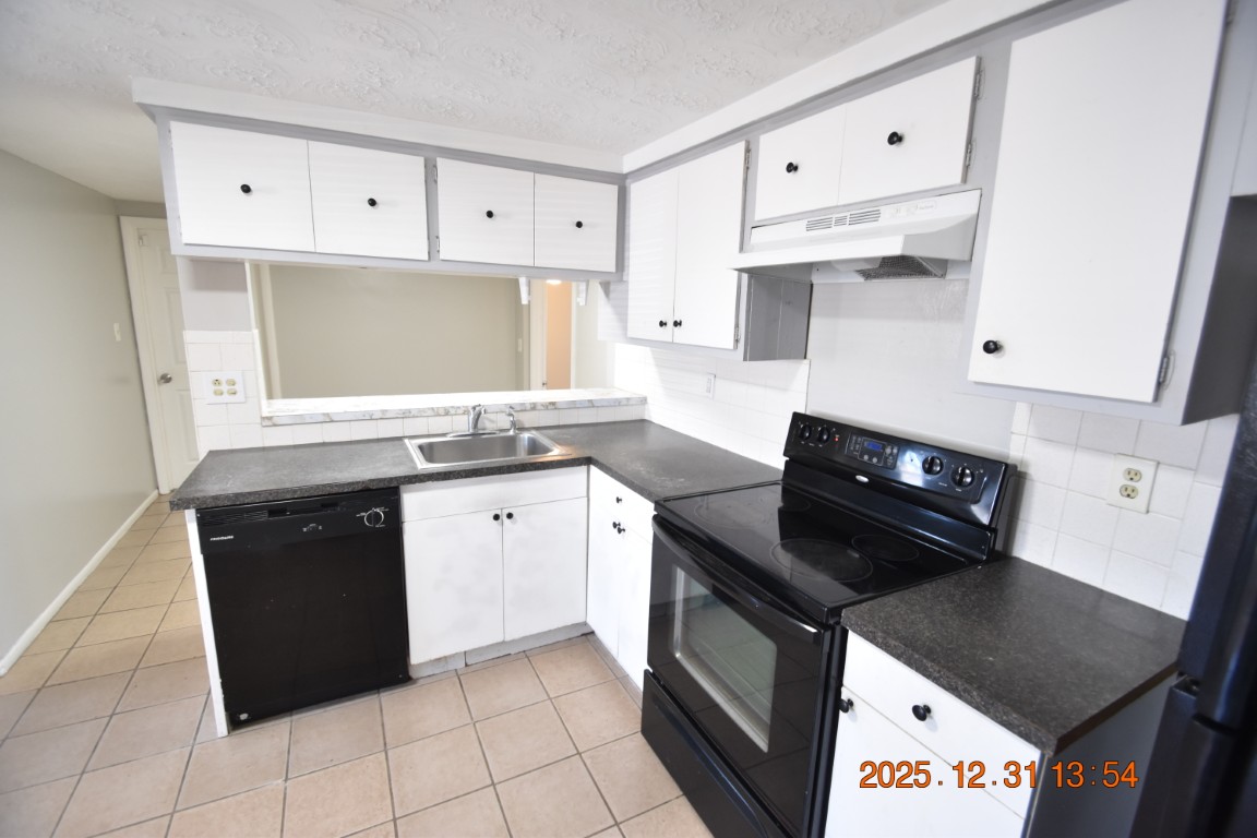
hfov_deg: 100.4
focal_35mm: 15
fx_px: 524
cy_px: 419
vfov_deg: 77.3
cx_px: 628
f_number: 3.5
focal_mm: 10
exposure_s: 1/20
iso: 800
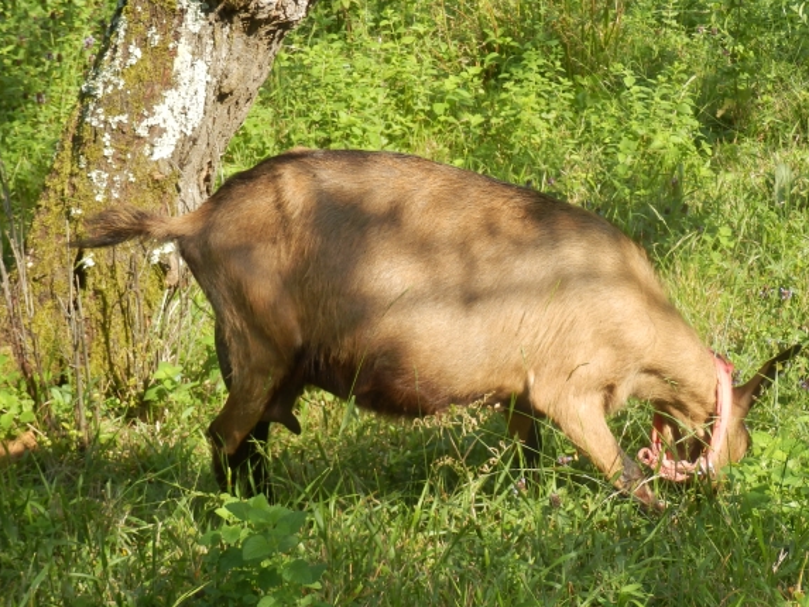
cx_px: 477
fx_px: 3623
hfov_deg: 12.7
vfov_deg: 9.6
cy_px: 356
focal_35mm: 155
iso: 80
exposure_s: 1/125
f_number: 5.5
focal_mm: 19.6
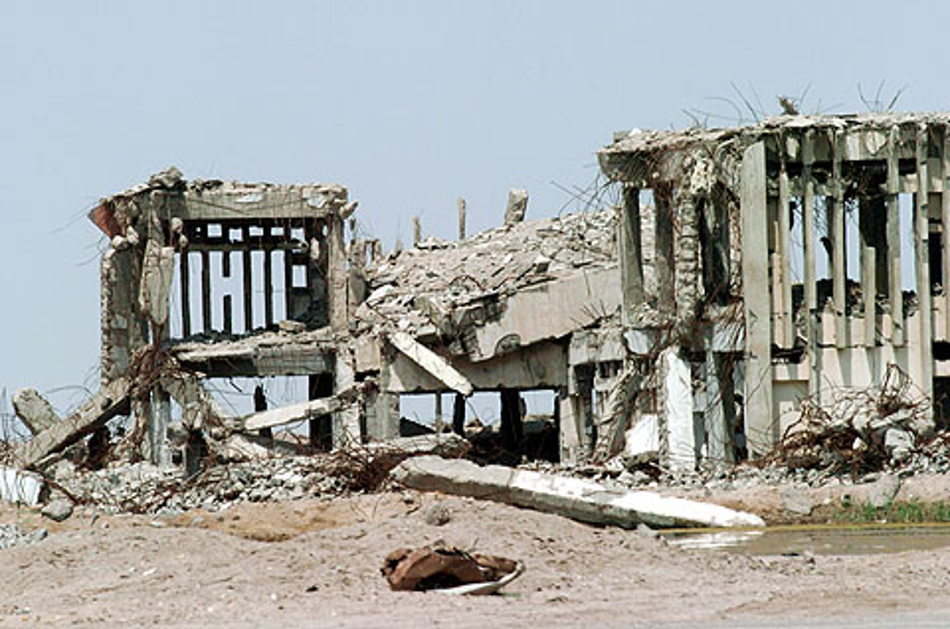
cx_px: 475
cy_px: 314
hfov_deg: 6.9
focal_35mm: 300
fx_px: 7901
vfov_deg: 4.6
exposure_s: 1/1000
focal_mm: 200
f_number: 12
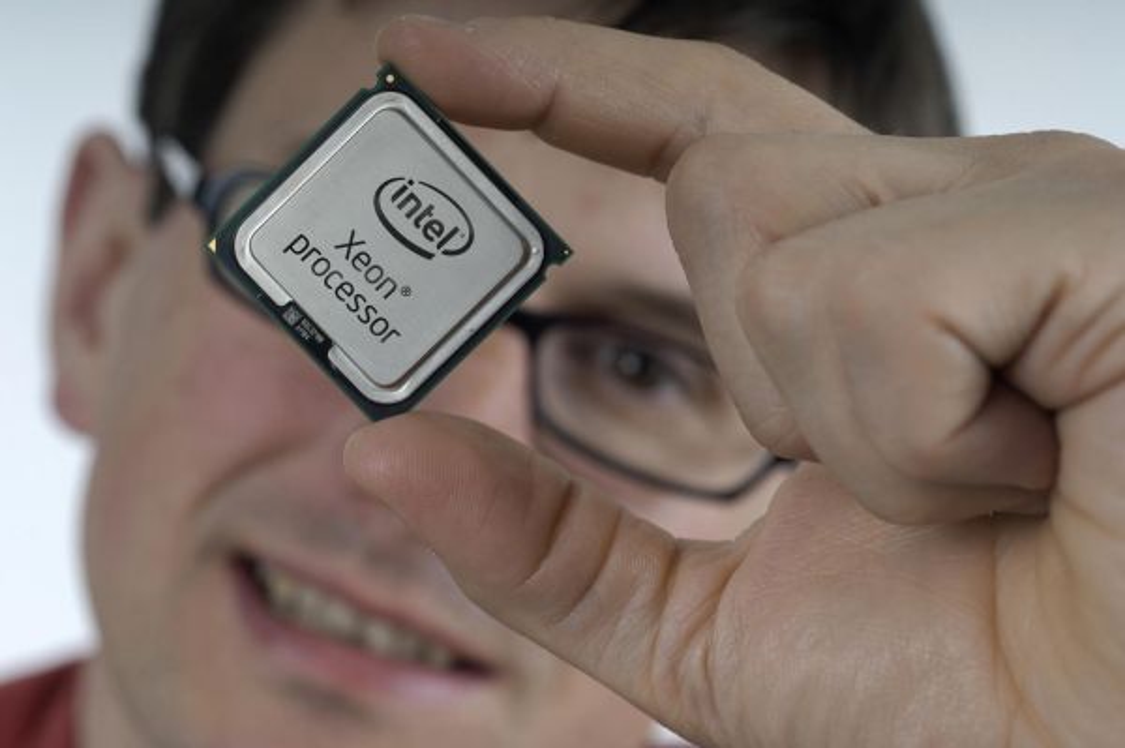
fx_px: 2810
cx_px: 562
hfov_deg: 22.6
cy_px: 374
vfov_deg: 15.2
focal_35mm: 90
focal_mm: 60
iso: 100
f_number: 6.3
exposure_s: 1/250
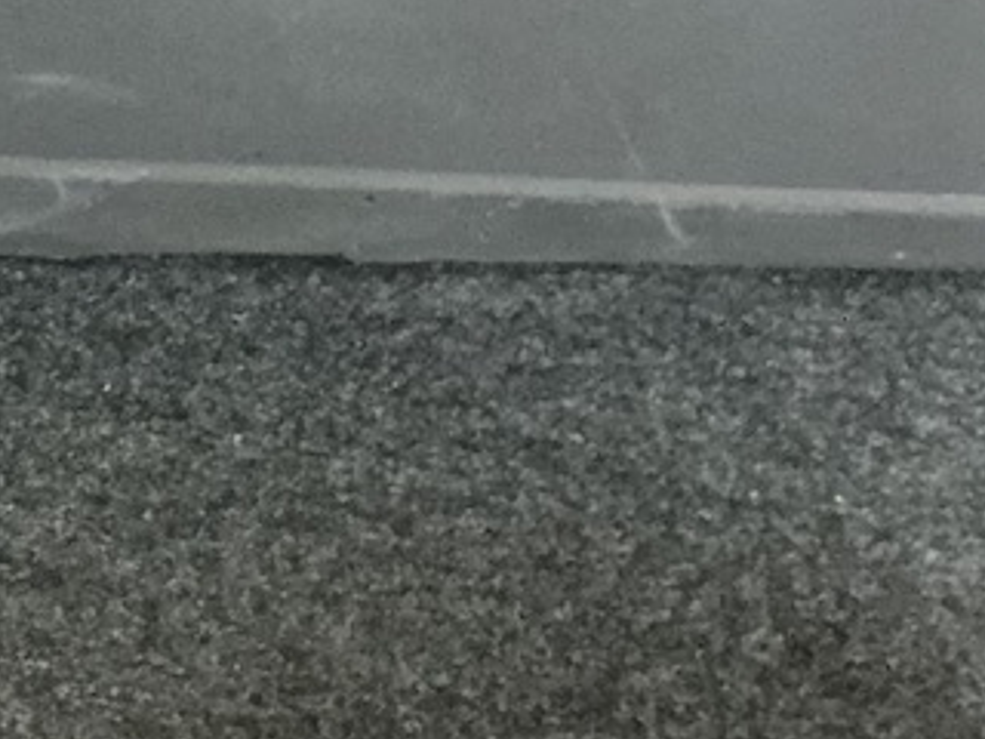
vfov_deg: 12.8
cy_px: 342
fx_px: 3301
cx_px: -942
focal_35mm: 116
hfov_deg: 14.3
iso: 500
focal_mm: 3
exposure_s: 1/25
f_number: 1.8
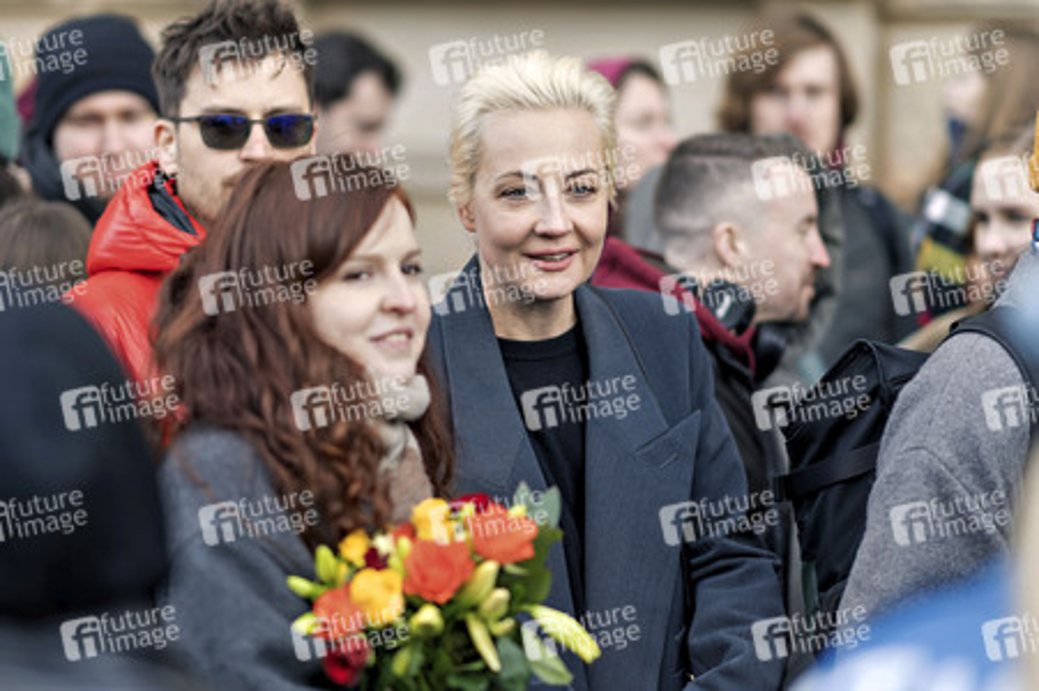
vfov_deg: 10.8
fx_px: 3663
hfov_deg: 16.1
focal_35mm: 127
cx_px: 520
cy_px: 346
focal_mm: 85
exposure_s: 1/400
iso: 100
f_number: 1.4
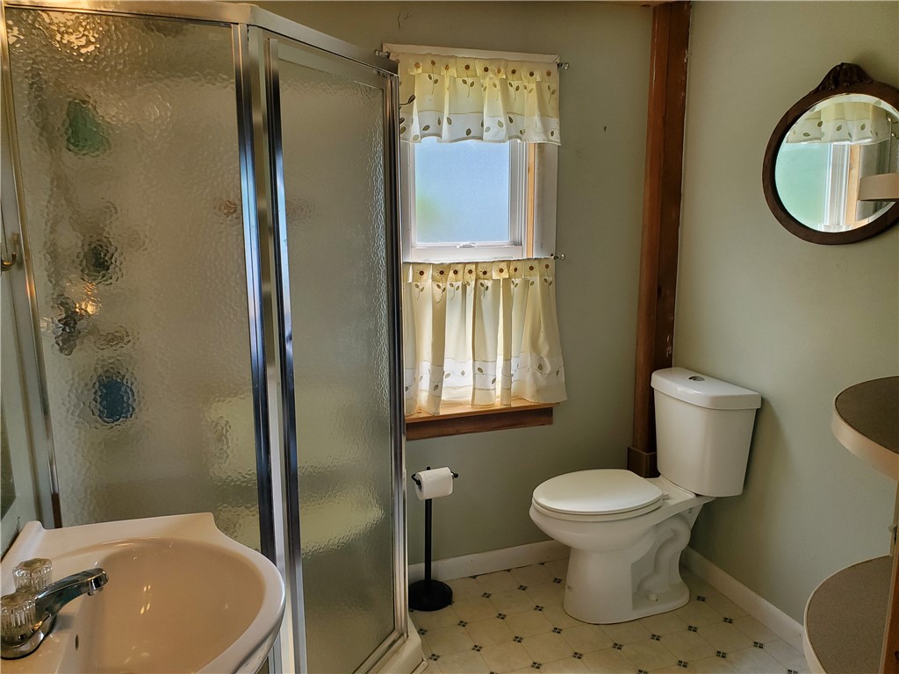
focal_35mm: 26
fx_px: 675
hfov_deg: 67.3
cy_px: 337
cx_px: 450
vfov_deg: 53.1
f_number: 2.4
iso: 100
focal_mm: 4.3
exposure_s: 1/120
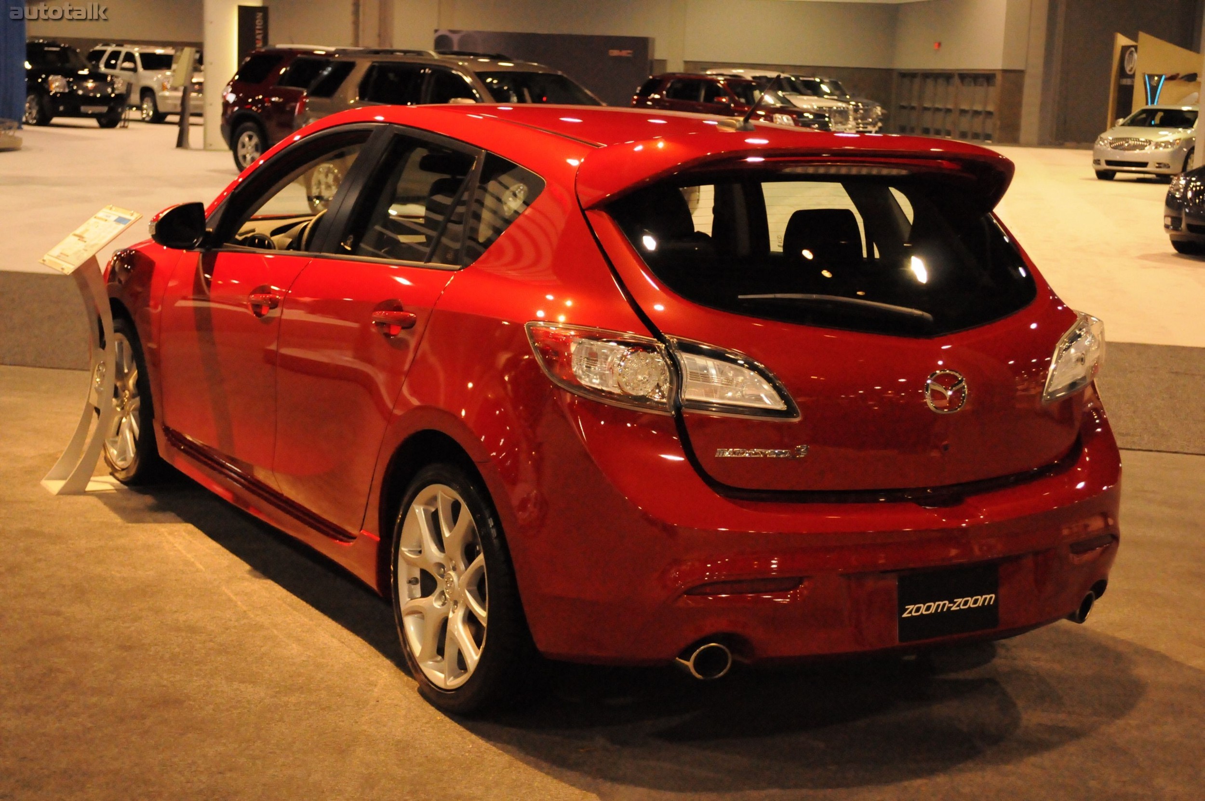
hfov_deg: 37.9
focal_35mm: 52
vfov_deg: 25.7
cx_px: 602
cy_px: 400
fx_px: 1755
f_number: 5
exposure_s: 1/160
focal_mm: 35
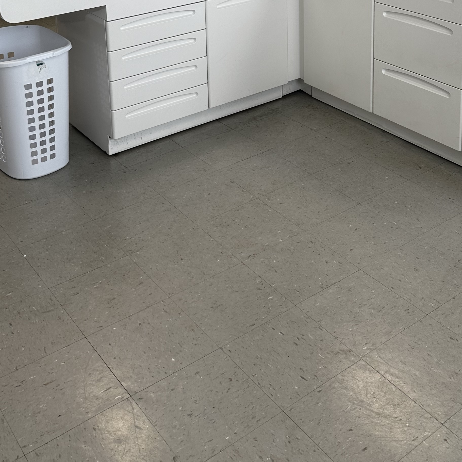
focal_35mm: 47
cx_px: 258
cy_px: -29
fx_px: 710
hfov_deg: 36.0
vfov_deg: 32.3
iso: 64
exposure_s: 1/121
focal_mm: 6.86
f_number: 1.78
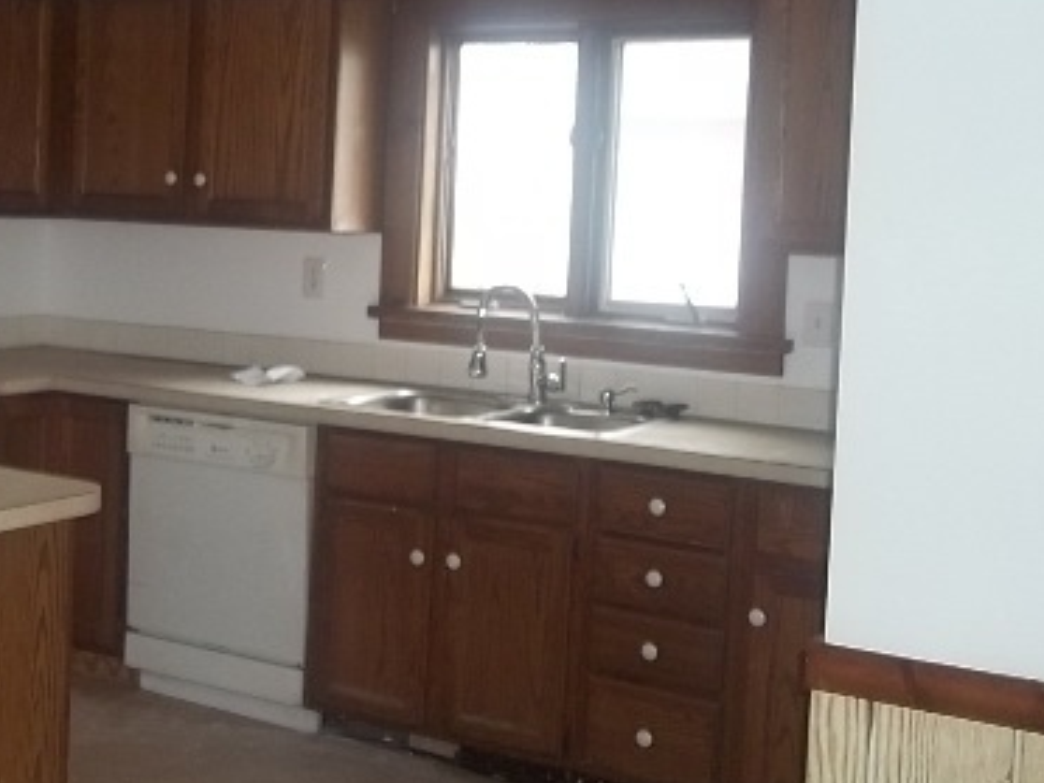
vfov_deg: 26.5
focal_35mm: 55
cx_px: 185
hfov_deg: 33.7
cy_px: 306
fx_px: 1659
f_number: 2.9
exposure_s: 1/30
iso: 160
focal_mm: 5.7
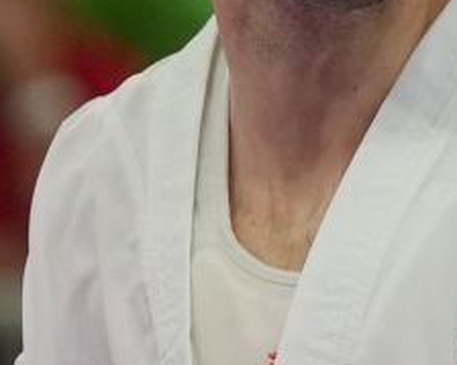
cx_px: 231
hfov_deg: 0.9
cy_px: 247
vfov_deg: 0.8
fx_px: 27796
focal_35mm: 2056
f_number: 2.8
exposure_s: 1/1000
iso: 1600
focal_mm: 182
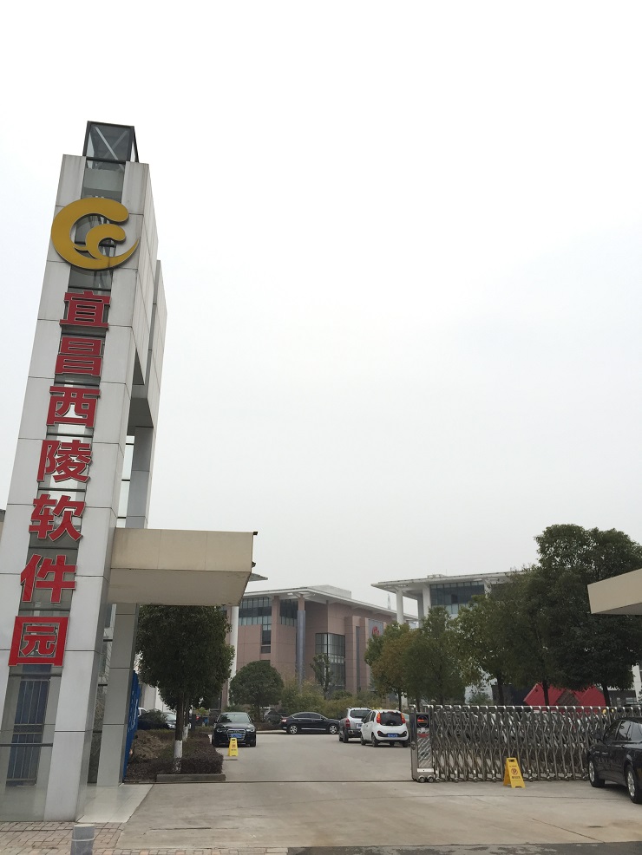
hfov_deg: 48.2
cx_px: 321
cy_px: 428
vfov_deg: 61.6
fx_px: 717
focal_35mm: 29
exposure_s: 1/860
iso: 32
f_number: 2.2
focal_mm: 4.15
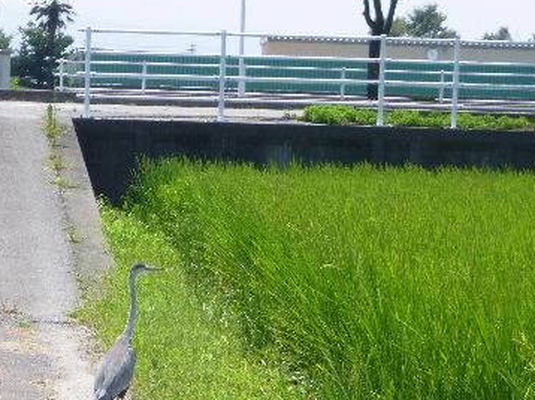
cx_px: 163
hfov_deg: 10.2
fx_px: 2981
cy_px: 345
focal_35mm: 193
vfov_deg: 7.7
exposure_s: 1/200
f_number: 5.7
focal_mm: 18
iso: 100
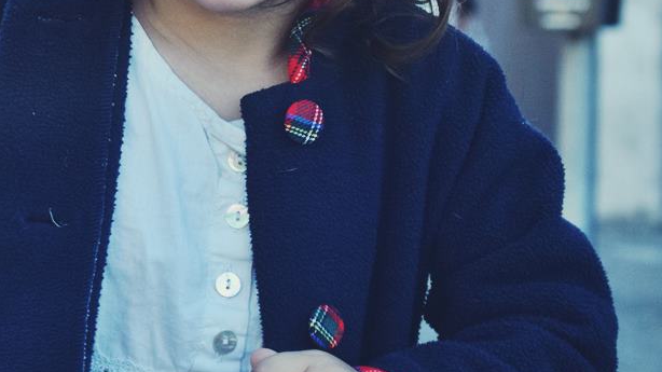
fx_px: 3955
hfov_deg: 9.5
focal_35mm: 225
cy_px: -60
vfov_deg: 5.4
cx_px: 101
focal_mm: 55
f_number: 5.6
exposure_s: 1/800
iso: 800
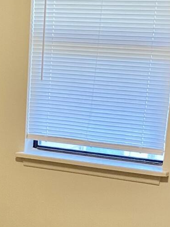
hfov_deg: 13.9
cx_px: -21
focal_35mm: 104
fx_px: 681
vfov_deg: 18.0
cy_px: 266
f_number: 1.8
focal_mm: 4.25
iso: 250
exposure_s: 1/60
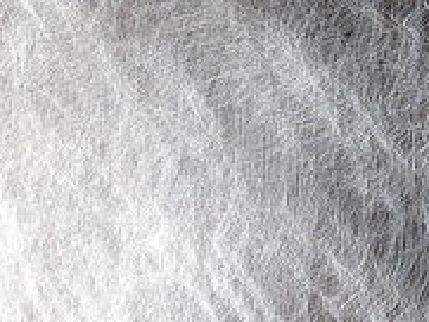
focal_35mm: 703
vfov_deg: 2.1
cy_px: 495
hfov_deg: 2.8
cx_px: -183
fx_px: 8718
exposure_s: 2
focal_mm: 38
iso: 80
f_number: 4.8
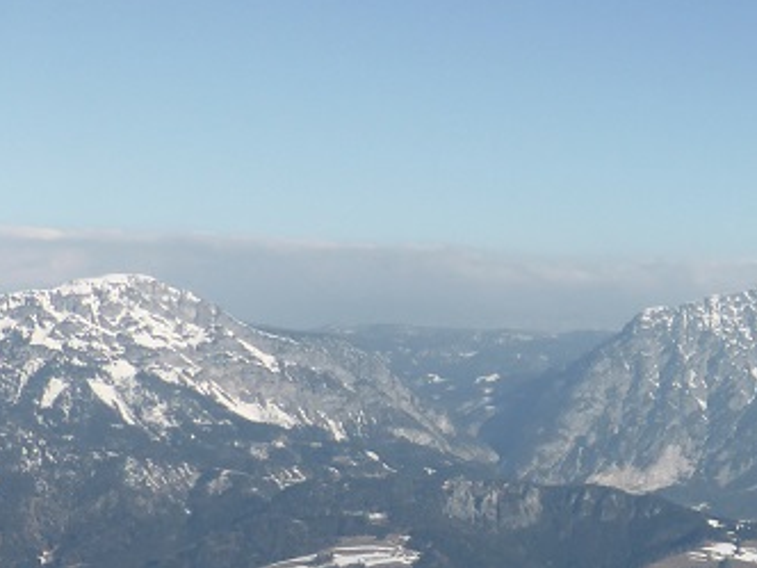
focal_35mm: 77
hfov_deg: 21.3
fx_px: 1684
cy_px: 461
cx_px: 1142
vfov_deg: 18.9
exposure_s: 1/2000
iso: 100
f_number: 3.3
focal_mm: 4.3
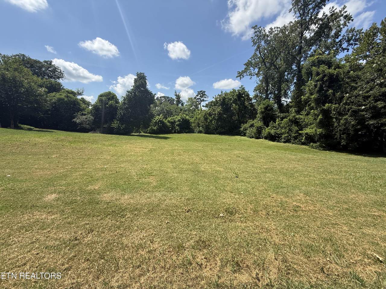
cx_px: 193
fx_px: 156
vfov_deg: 85.7
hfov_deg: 102.1
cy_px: 144
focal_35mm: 14
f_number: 2.2
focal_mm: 2.22
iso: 50
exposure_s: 1/1572
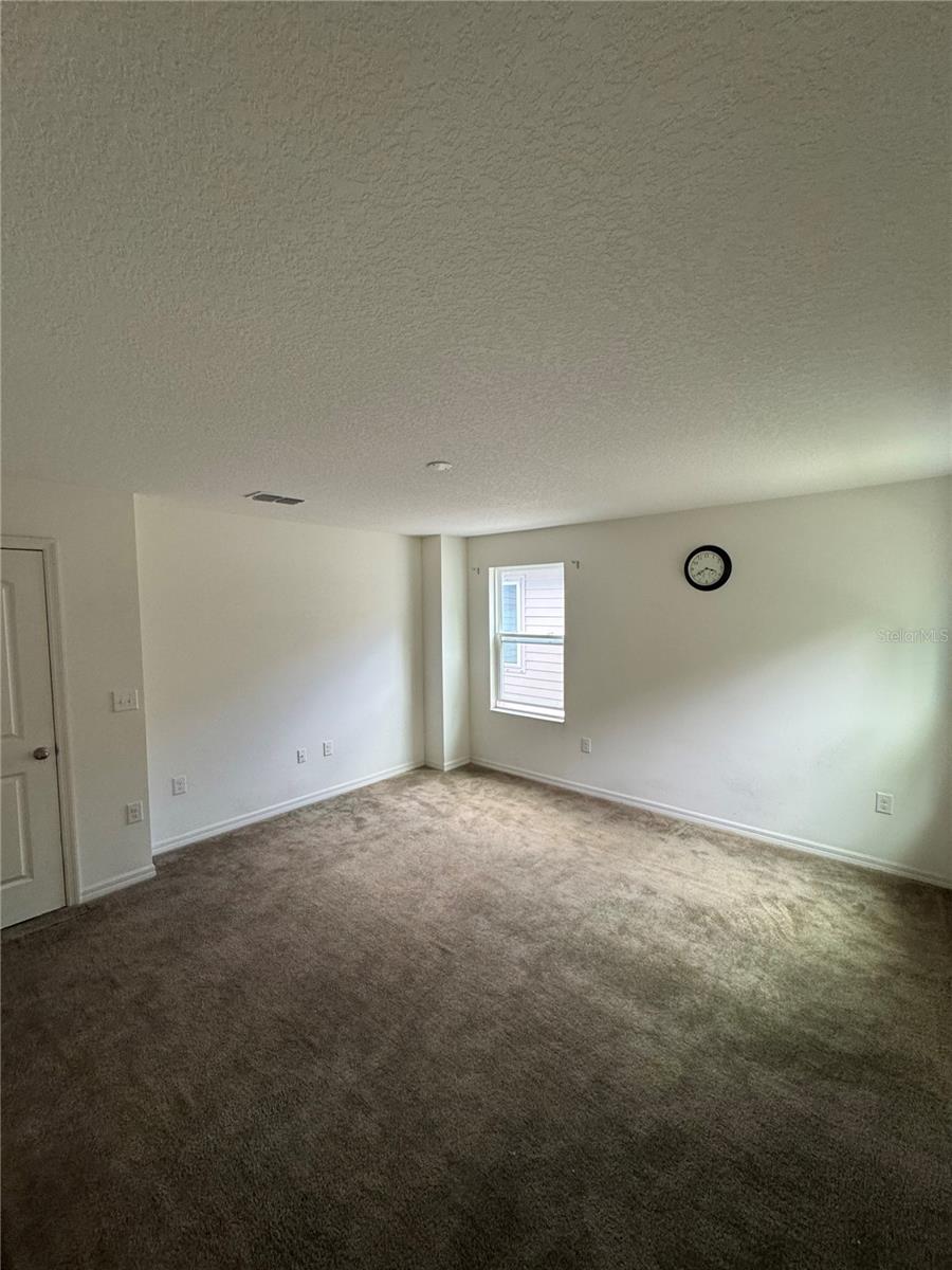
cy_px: 635
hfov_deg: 85.7
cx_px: 476
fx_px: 513
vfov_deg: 102.1
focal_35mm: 14
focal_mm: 2.22
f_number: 2.2
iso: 200
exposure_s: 1/99
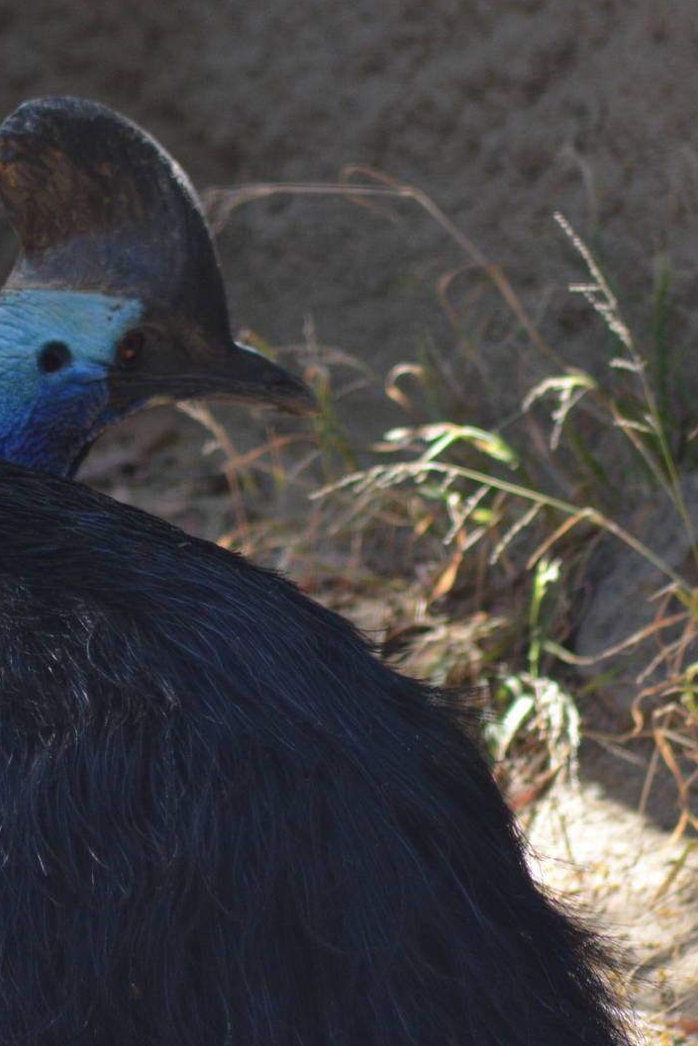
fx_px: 19769
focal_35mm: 680
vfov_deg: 3.0
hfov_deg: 2.0
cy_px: 523
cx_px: 89
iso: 1000
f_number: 5.6
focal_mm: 300
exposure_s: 1/500
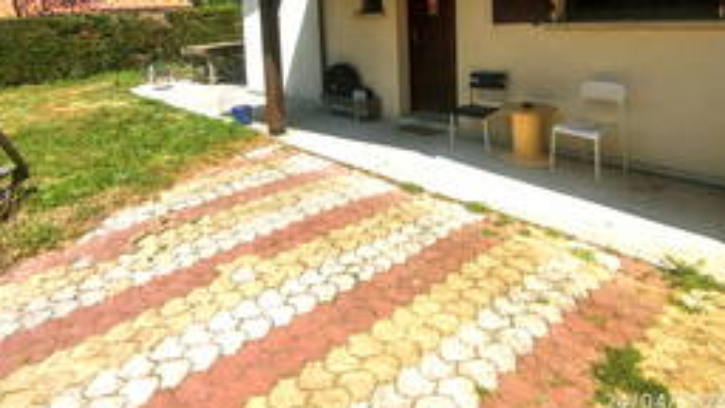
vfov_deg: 45.9
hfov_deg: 78.2
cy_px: 60
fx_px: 442
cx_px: 312
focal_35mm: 23
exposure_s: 1/1361
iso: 50
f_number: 2.2
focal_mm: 1.65
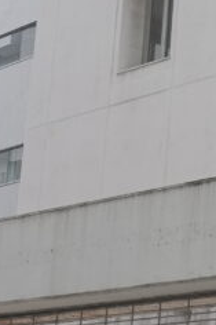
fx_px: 1136
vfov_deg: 16.3
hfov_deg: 9.9
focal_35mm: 126
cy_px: 150
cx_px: 455
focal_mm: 29
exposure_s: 1/8000
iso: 4000
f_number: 4
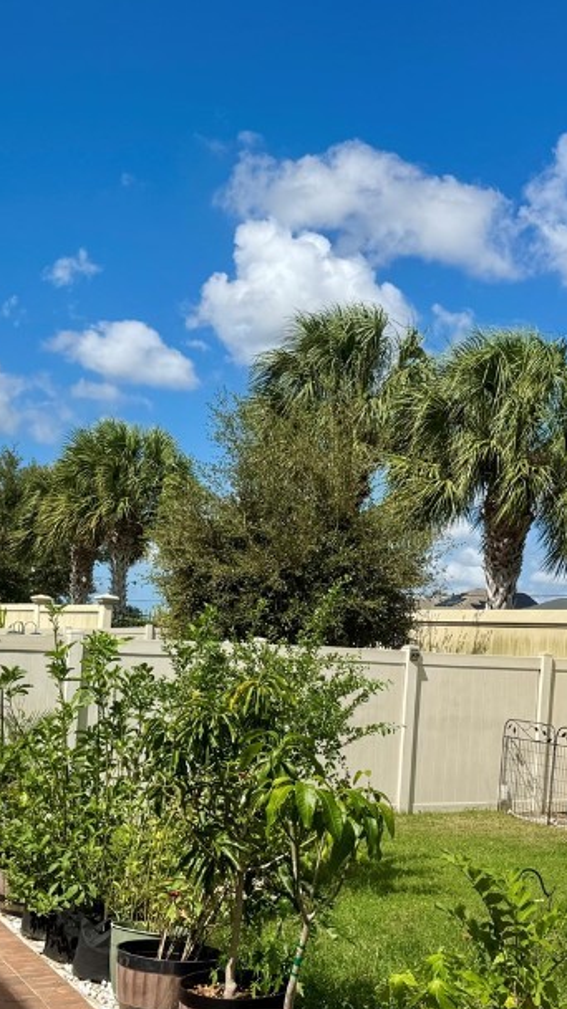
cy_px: 603
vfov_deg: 46.2
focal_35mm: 44
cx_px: 398
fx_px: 1178
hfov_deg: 26.8
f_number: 1.78
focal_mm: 6.76
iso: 80
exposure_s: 1/6410
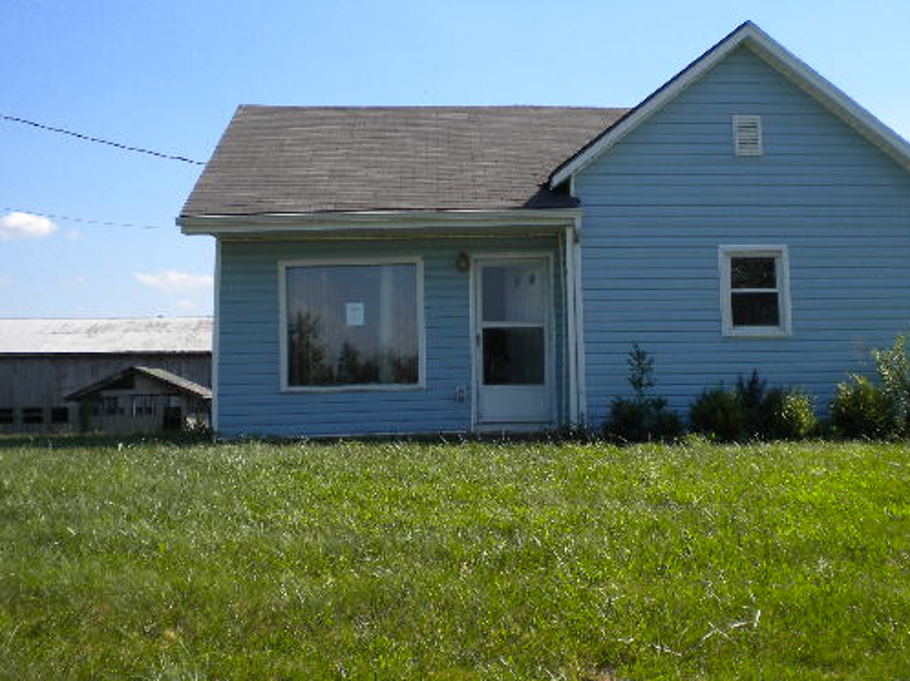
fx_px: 1182
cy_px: 307
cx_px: 482
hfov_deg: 42.1
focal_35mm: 45
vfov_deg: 32.1
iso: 80
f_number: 4.6
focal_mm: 6.3
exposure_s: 1/522
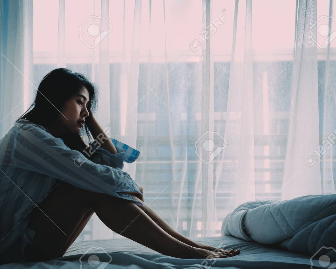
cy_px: 135
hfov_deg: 33.0
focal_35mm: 57
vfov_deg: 26.7
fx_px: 567
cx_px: 151
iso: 200
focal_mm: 50
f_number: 8
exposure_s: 1/200
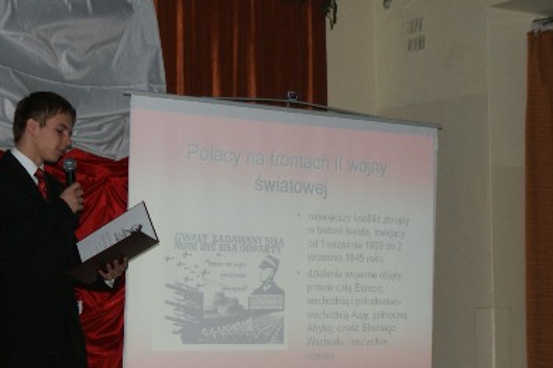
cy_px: 276
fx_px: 1505
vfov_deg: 13.9
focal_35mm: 98
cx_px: 109
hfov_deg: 20.6
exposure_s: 1/60
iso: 400
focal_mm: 40
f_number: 5.6
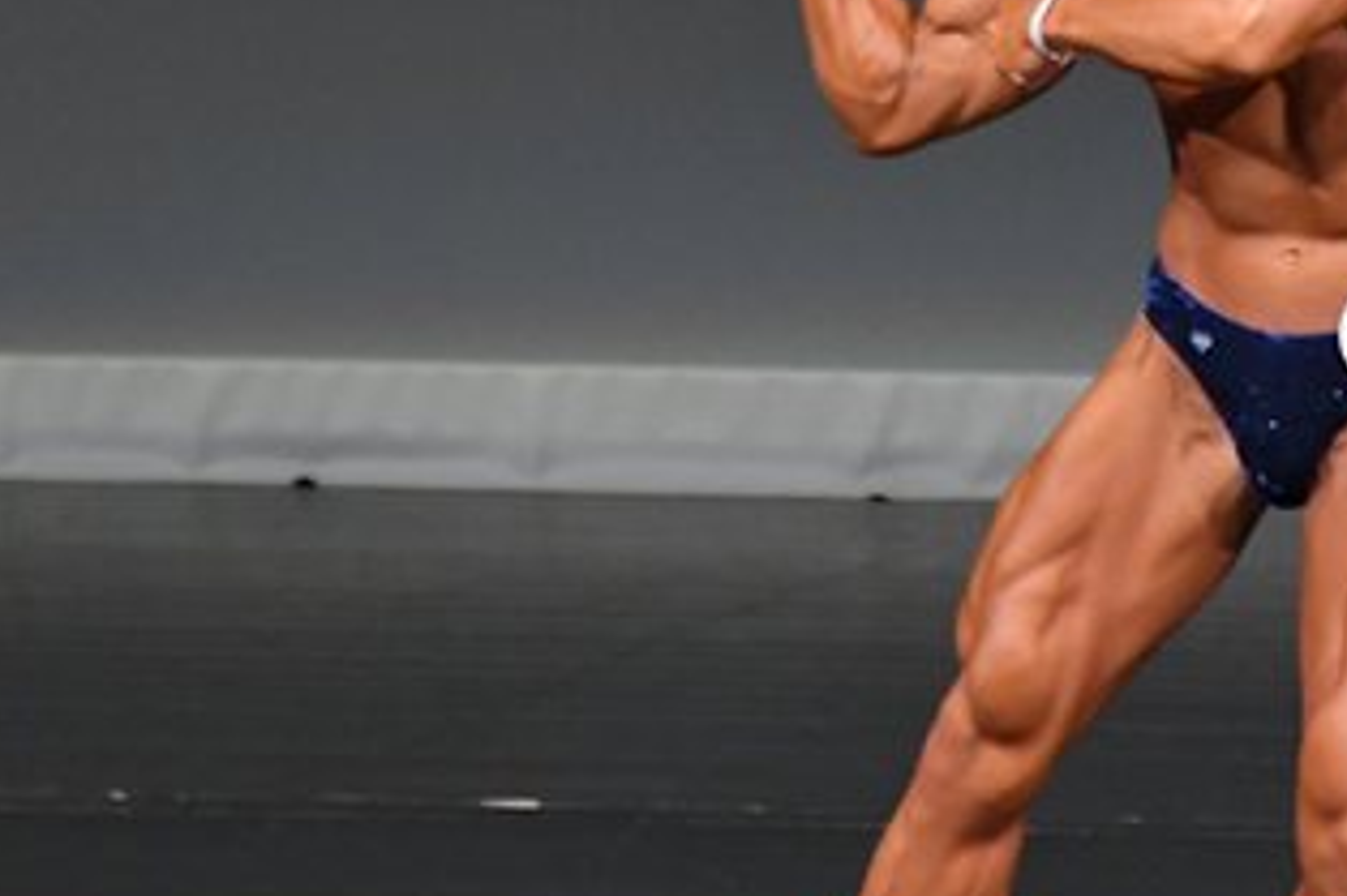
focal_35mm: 925
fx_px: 34591
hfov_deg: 2.2
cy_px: 283
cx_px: 1010
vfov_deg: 1.5
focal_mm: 250
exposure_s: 1/400
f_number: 5.6
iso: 4000
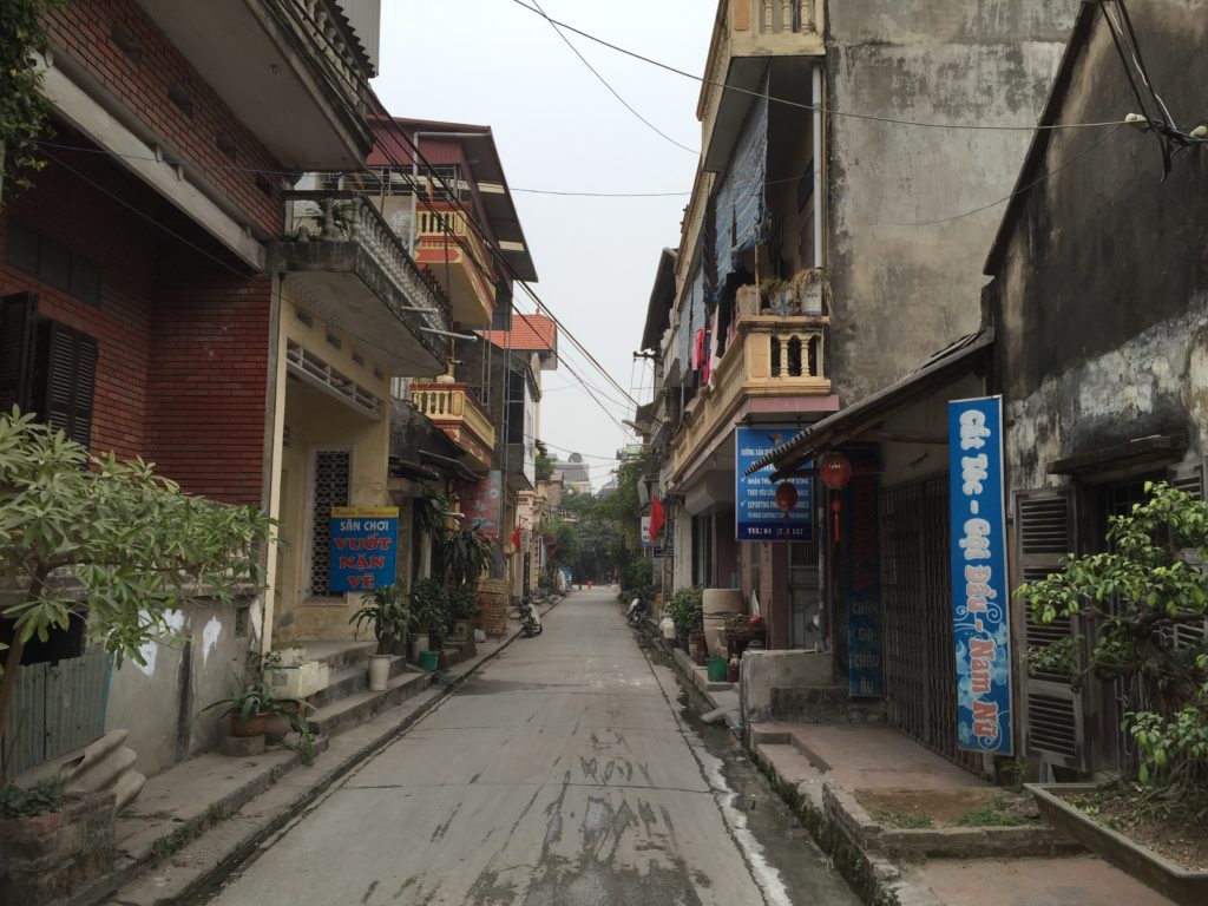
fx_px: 1012
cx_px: 604
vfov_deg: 48.2
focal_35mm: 29
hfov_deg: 61.7
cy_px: 453
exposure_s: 1/879
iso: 32
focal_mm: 4.15
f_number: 2.2
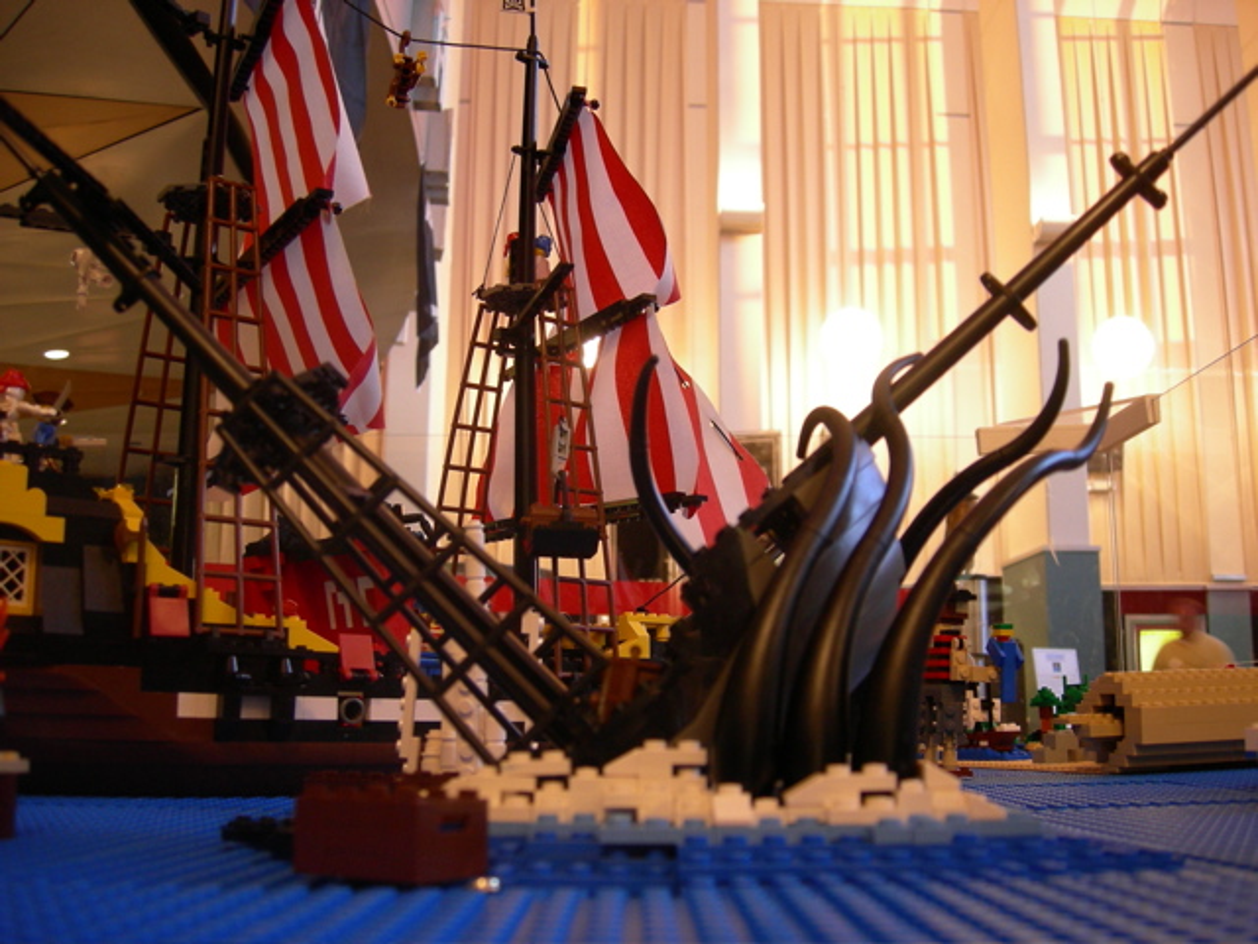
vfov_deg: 39.7
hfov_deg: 51.4
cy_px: 472
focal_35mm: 36
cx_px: 629
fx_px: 1308
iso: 141
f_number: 2.7
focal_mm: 7.5
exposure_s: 1/3.9
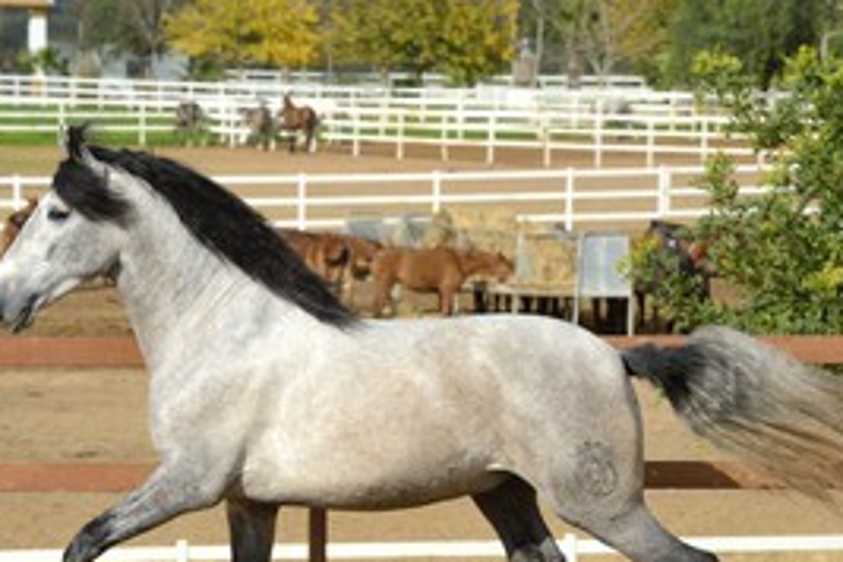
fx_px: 5713
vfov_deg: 5.6
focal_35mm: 244
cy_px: 420
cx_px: 287
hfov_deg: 8.4
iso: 200
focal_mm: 155
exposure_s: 1/500
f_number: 9
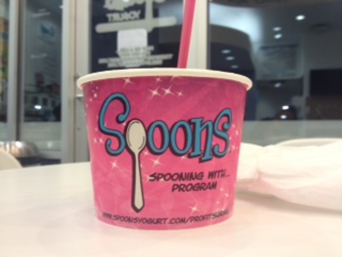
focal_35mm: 35
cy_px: 128
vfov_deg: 40.7
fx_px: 346
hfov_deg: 52.6
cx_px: 171
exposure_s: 1/20
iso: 125
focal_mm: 4.28
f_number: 2.4
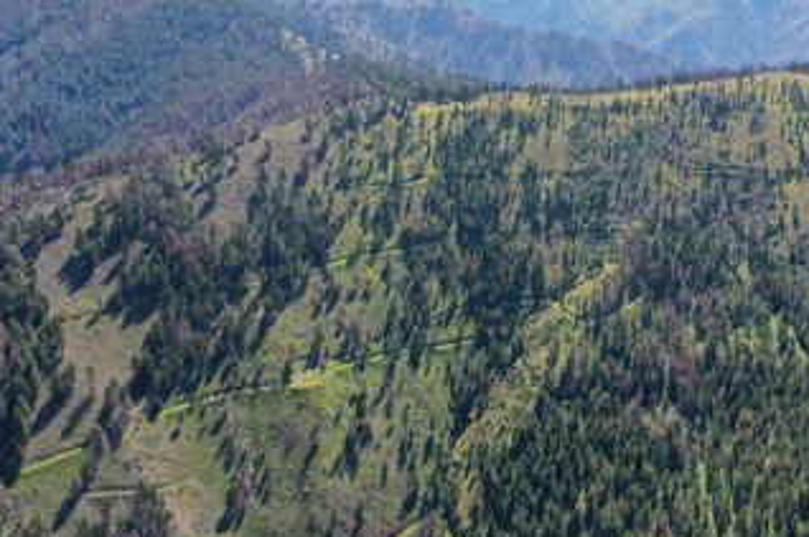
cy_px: 223
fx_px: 853
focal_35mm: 38
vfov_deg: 34.9
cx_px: 446
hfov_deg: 50.7
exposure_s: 1/320
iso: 100
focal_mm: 10.26
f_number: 5
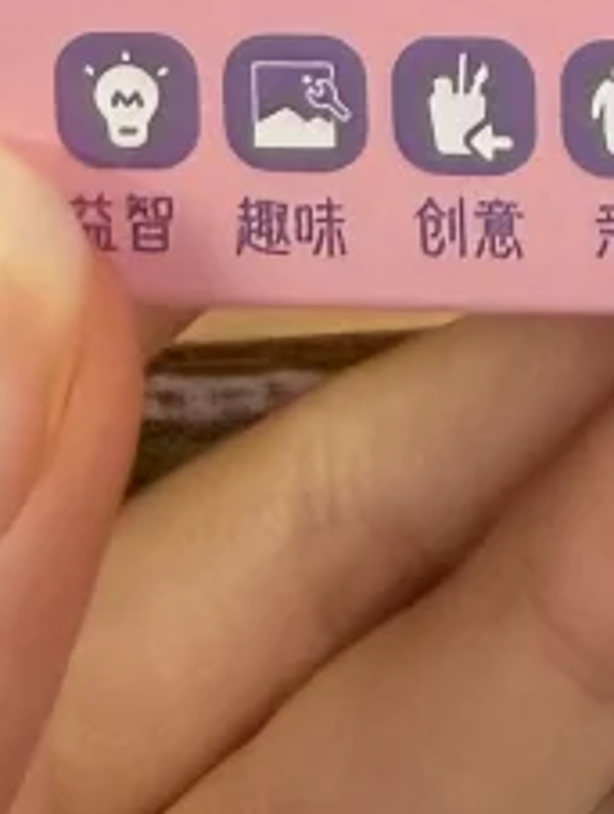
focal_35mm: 152
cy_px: -1502
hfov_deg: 9.0
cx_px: 1390
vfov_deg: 10.1
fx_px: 3585
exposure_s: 1/100
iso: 250
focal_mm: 2.22
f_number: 2.2
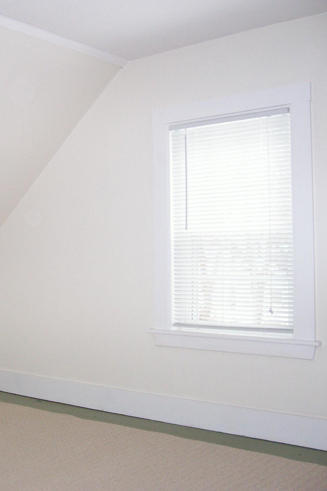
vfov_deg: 41.1
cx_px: 13
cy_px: 242
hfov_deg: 26.8
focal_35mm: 48
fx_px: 654
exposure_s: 1/112
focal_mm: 5.6
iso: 140
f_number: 2.7
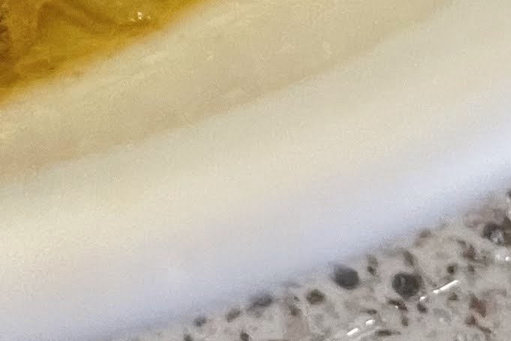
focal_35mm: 160
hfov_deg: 10.9
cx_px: -720
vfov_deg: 7.6
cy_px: -659
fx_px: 2271
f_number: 1.6
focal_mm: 4.2
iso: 80
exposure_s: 1/60
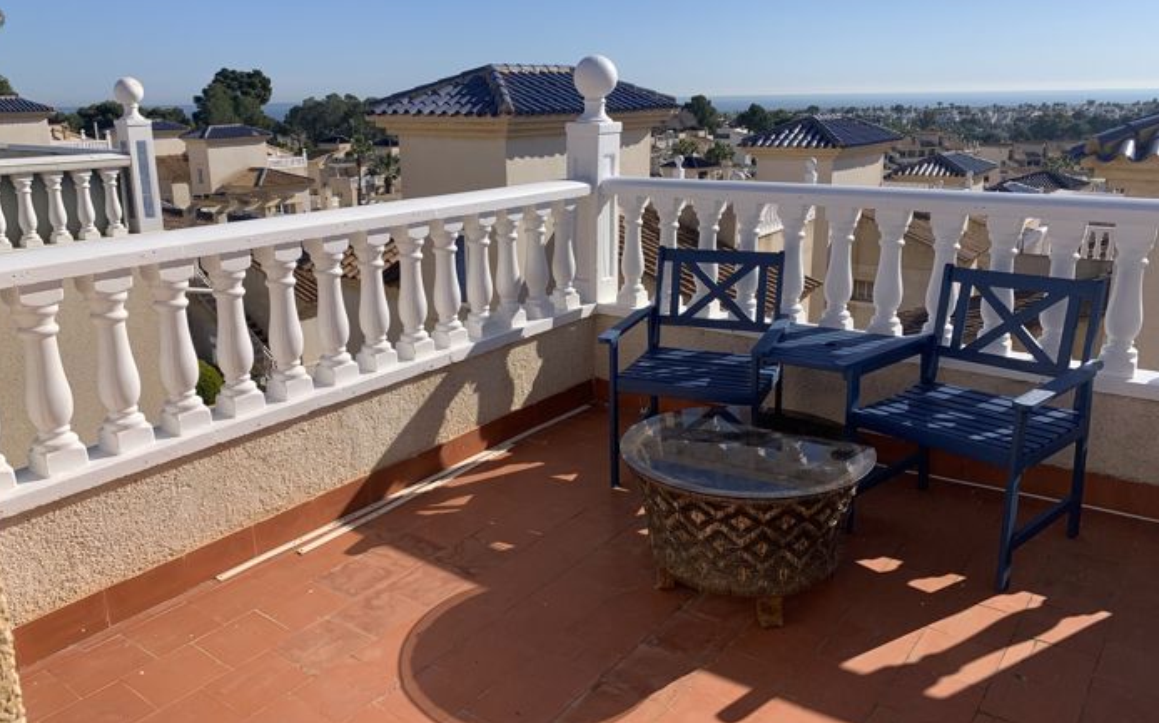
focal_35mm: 28
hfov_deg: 66.5
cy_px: 314
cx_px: 572
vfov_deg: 44.4
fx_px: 884
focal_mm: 4.25
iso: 25
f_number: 1.8
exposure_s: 1/3937
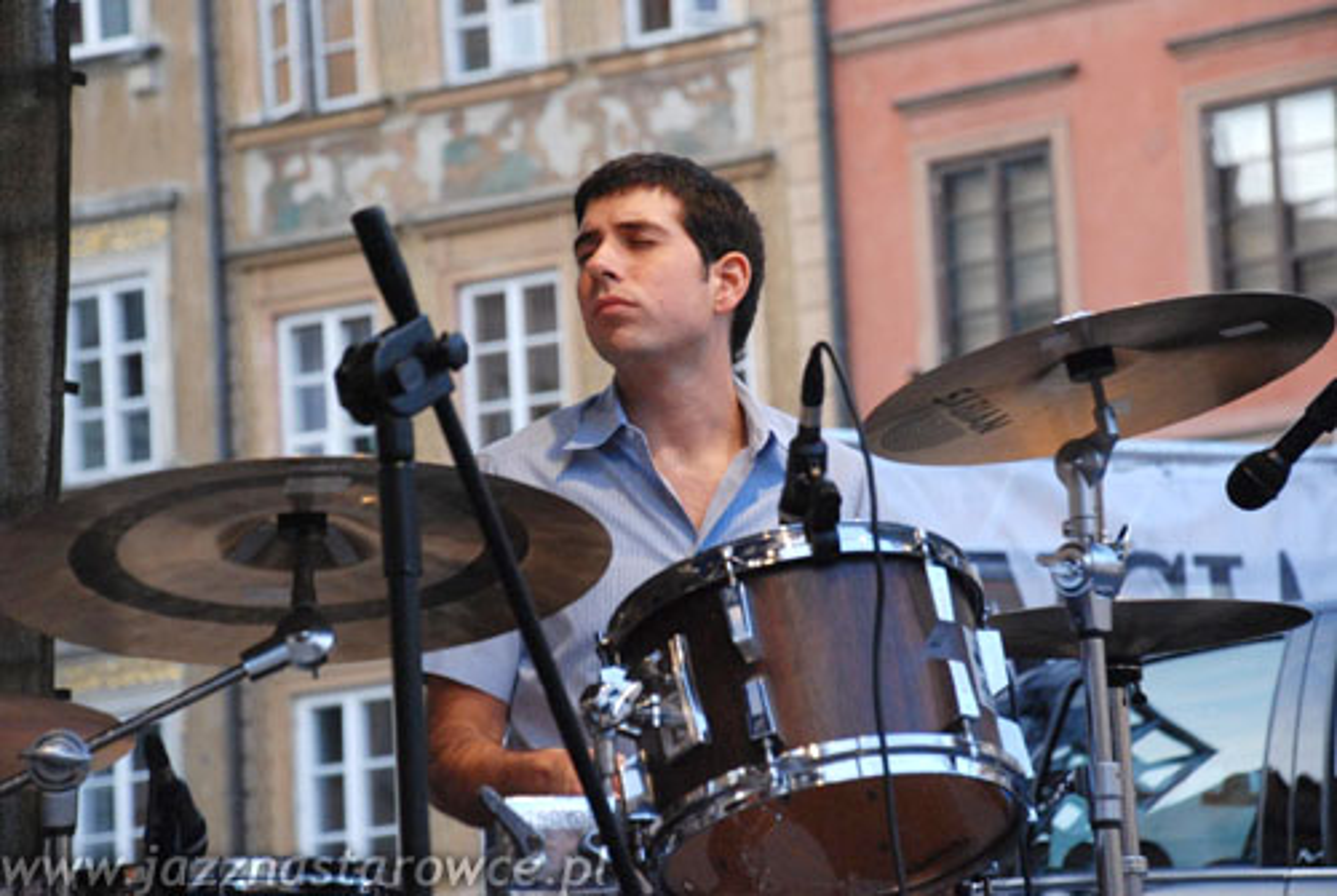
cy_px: 448
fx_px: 5021
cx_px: 668
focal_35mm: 135
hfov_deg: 15.2
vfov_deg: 10.2
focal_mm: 90
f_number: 5.6
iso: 1250
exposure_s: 1/60
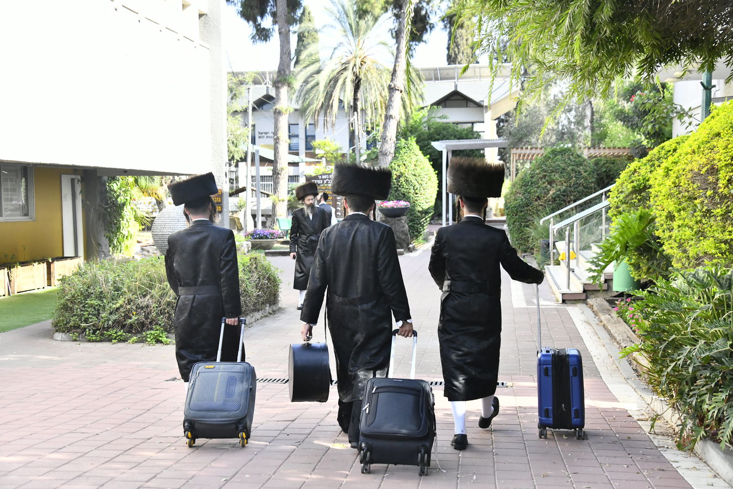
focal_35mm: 50
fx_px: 1018
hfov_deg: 39.6
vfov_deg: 27.0
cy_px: 244
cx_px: 366
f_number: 5.6
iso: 1600
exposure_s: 1/1250
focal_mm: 50
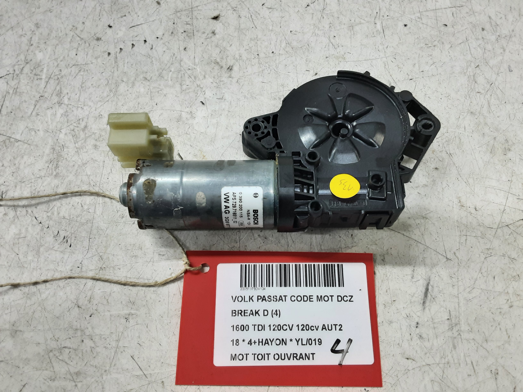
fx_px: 408
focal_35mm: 27
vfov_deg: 51.4
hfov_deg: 65.3
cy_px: 196
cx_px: 262
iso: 125
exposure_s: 1/50
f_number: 1.9
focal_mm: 2.91
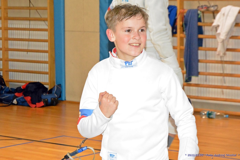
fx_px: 800
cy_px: 80
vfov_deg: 11.4
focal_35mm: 120
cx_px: 120
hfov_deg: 17.1
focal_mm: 80
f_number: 10
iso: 6400
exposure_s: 1/160
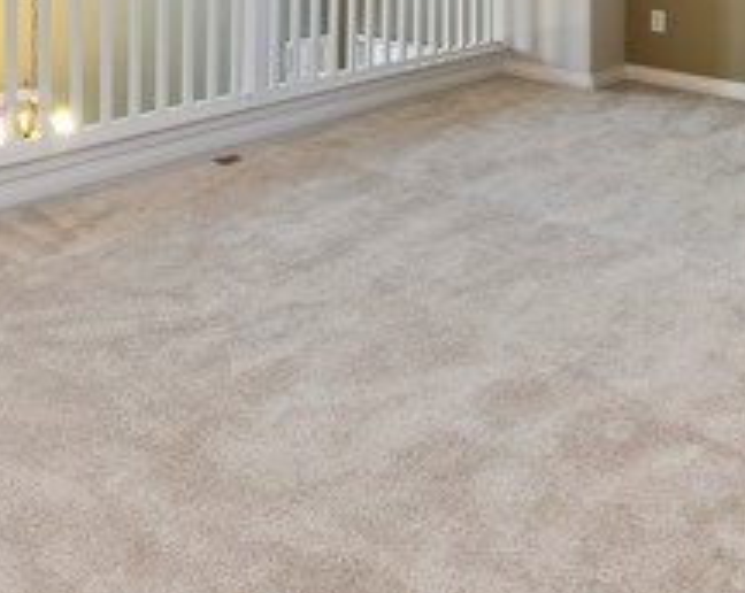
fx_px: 858
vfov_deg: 32.0
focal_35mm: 39
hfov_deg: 46.1
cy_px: -110
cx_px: 238
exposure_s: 1/5
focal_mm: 14
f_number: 10
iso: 500
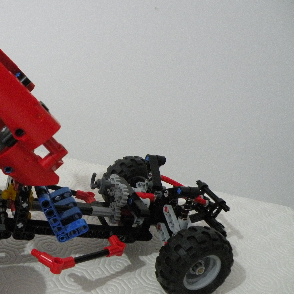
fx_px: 384
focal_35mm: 40
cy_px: 154
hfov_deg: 39.9
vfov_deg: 41.8
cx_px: 53
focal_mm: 4.7
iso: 400
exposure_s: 1/13.2
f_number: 2.8
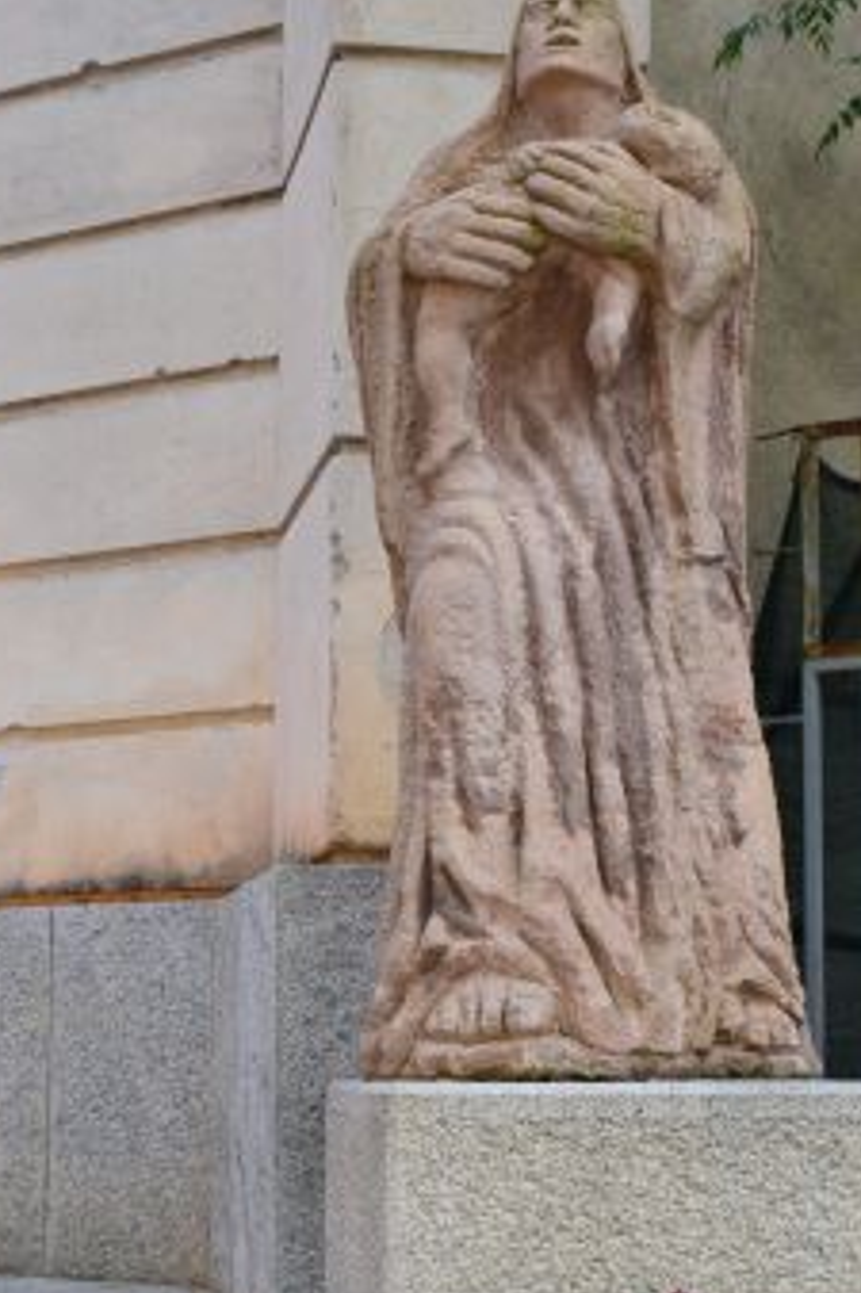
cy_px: 731
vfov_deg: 25.4
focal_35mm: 80
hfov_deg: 17.0
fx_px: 2873
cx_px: 520
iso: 400
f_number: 9
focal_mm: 40
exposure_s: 1/160
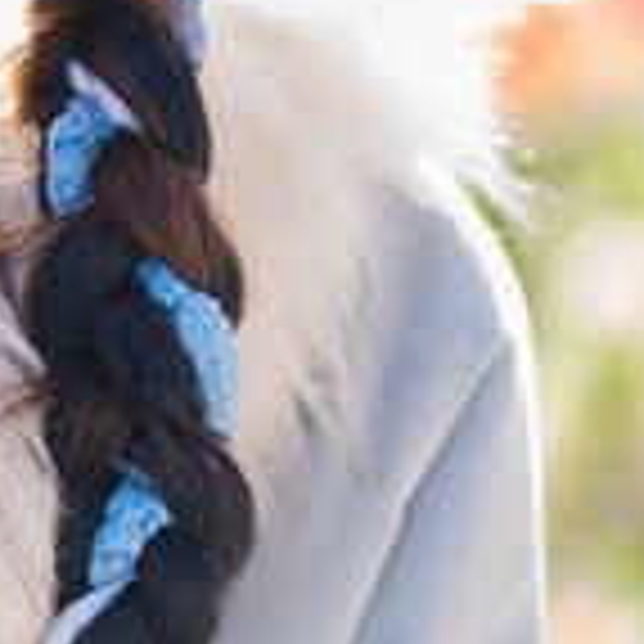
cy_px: 68
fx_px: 11198
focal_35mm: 532
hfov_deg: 3.3
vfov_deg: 3.3
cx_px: -63
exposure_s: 1/320
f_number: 2
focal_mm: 85
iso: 80
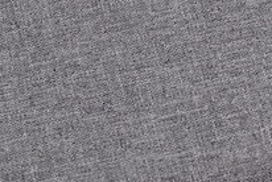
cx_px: 194
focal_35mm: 186
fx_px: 1407
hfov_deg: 11.0
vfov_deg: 7.4
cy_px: -11
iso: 5000
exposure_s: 1/160
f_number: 8
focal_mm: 32
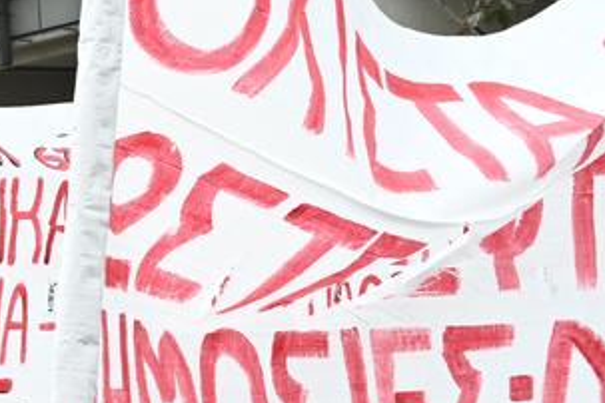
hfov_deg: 11.4
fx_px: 2487
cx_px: -863
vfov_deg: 9.2
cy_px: 374
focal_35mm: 148
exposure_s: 1/500
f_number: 5.6
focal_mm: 28
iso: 400
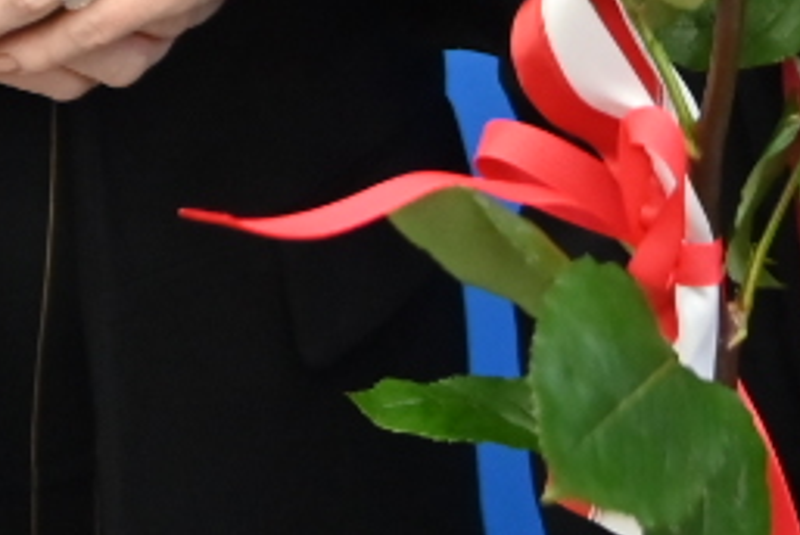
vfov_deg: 8.8
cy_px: -373
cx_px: 953
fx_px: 3359
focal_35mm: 151
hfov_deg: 13.2
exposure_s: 1/400
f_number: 2.8
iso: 1400
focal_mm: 24
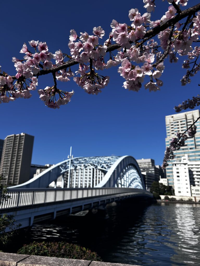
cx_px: 100
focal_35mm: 26
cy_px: 133
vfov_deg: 67.3
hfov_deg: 53.1
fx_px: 200
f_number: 1.5
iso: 50
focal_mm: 5.7
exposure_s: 1/5319
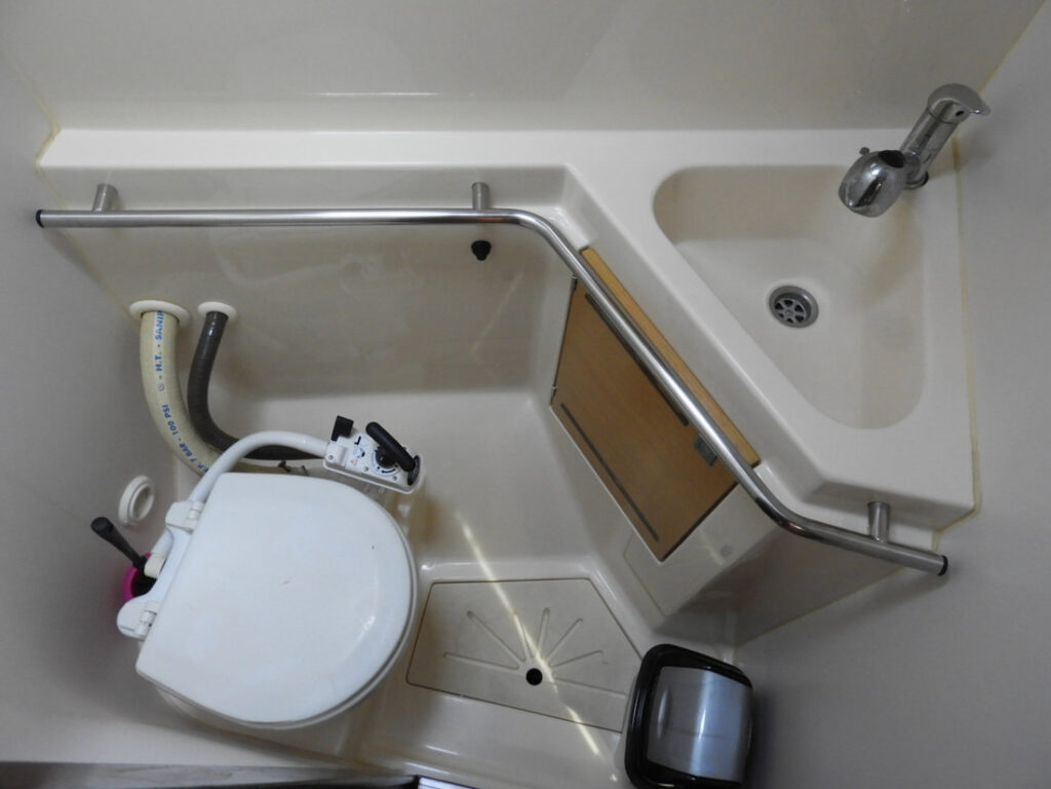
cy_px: 394
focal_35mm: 24
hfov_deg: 71.6
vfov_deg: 56.8
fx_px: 729
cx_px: 526
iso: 400
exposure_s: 1/25
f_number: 3.3
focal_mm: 4.3
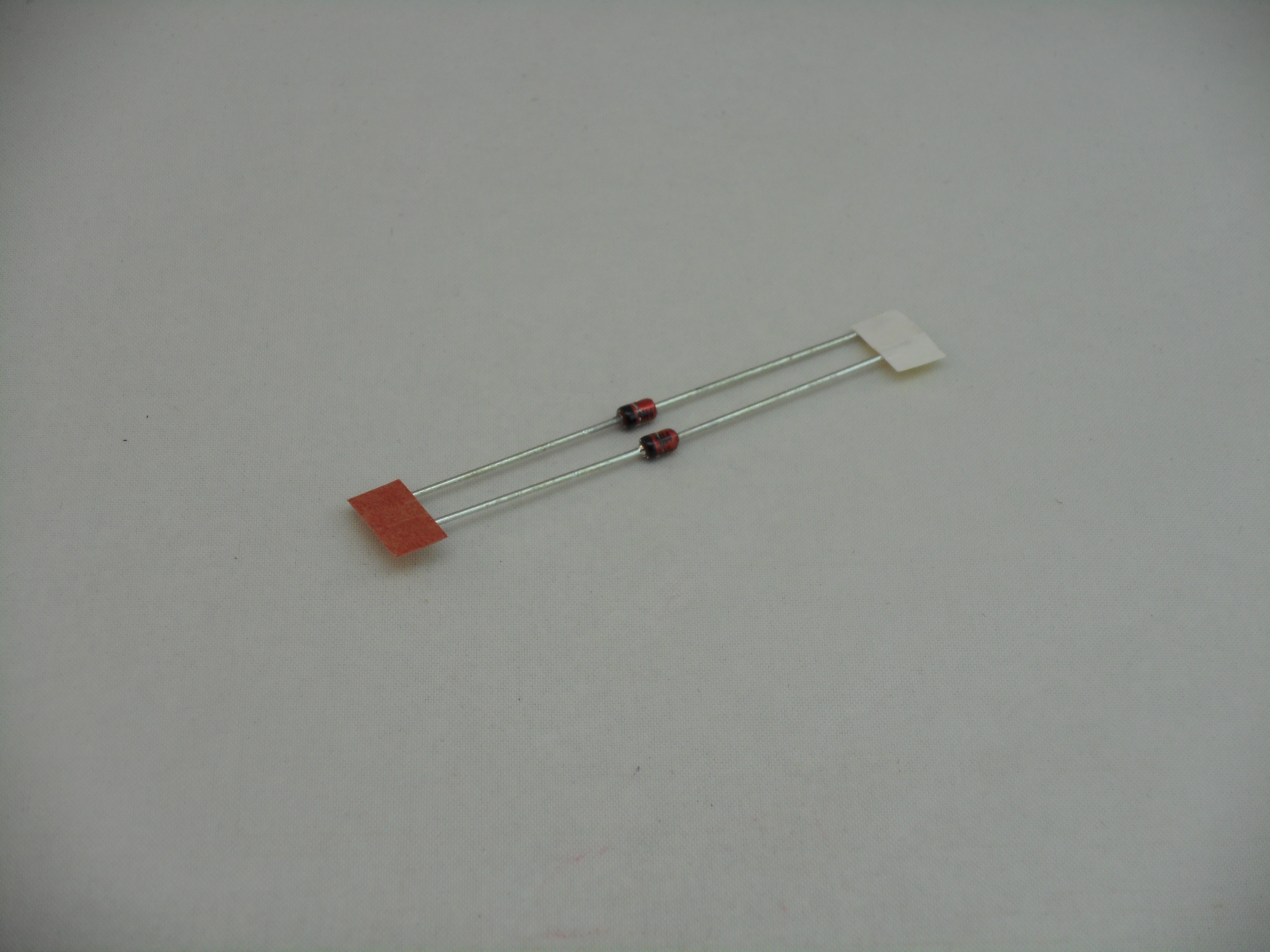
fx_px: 4293
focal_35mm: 117
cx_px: 635
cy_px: 476
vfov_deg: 12.7
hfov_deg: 16.8
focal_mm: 20.9
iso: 110
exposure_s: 1/60
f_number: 5.9
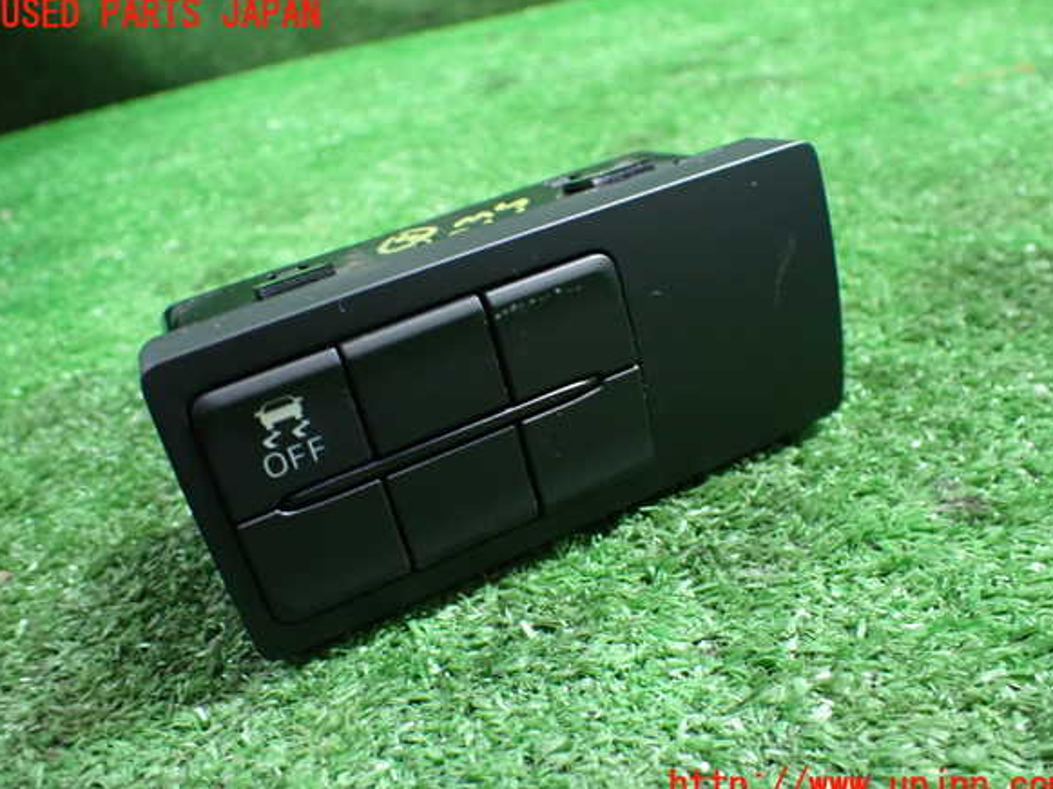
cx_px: 535
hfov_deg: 58.4
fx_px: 942
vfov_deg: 45.4
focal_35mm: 31
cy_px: 401
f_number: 2.3
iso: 800
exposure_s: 1/30
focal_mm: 5.4
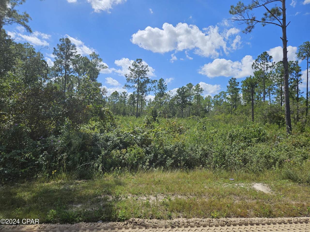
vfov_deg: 58.9
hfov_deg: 73.9
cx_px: 155
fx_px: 206
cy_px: 116
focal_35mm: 23
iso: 25
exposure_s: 1/2497
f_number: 1.8
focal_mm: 5.4
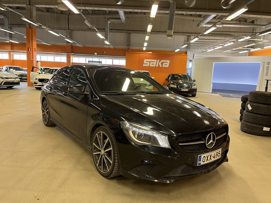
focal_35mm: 26
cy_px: 102
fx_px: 204
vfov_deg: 53.1
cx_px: 136
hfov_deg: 67.3
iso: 125
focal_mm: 5.1
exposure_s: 1/50
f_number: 1.6
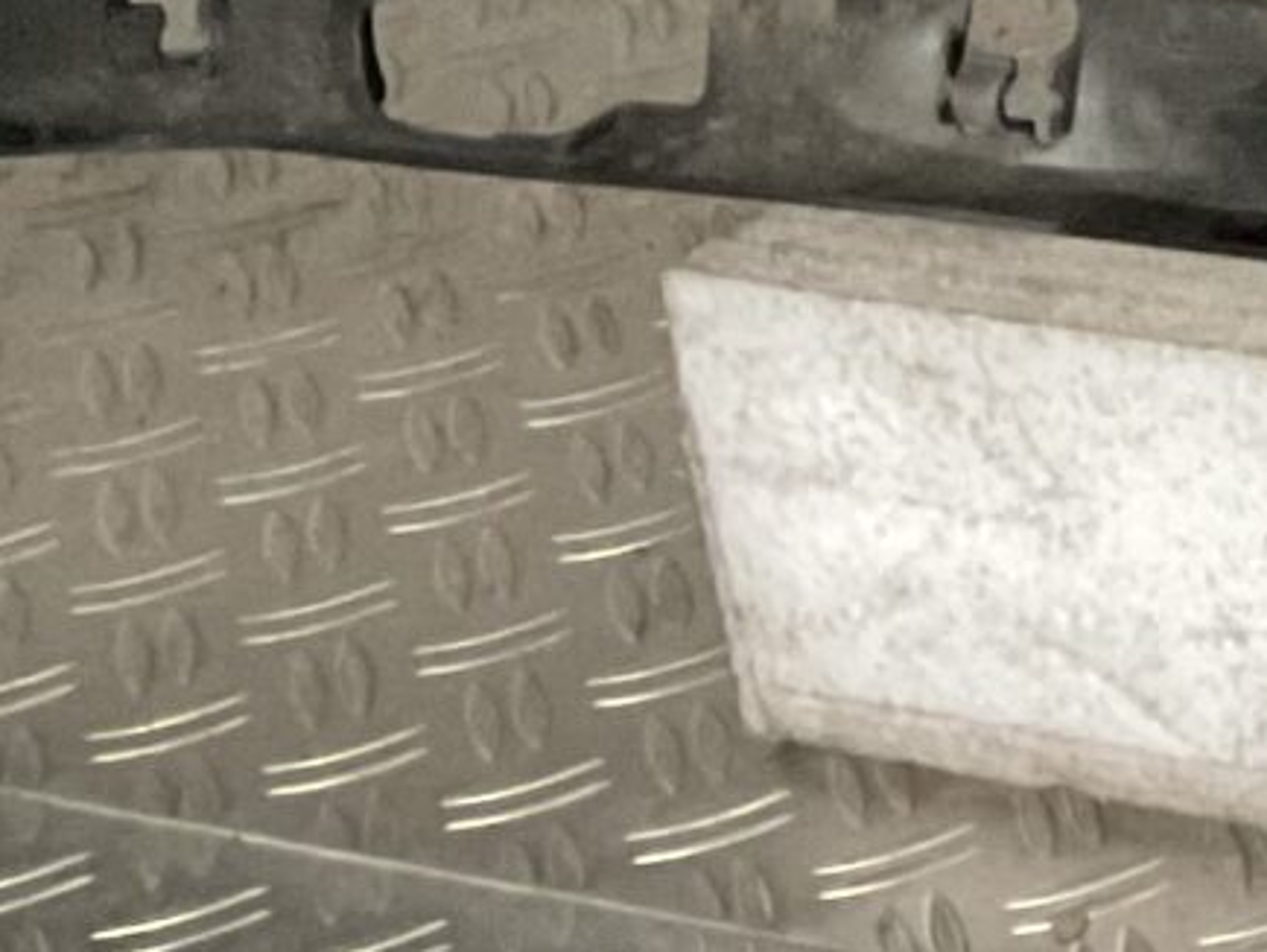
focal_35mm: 171
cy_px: -164
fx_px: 6262
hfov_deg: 9.4
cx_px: 3681
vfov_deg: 8.6
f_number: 1.8
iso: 250
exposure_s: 1/50
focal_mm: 3
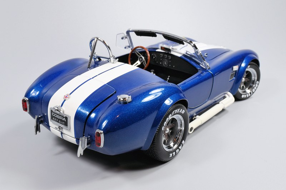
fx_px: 381
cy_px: 95
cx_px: 143
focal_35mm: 48
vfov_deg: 28.1
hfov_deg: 41.1
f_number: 18
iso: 100
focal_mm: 32
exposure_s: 1/2.5
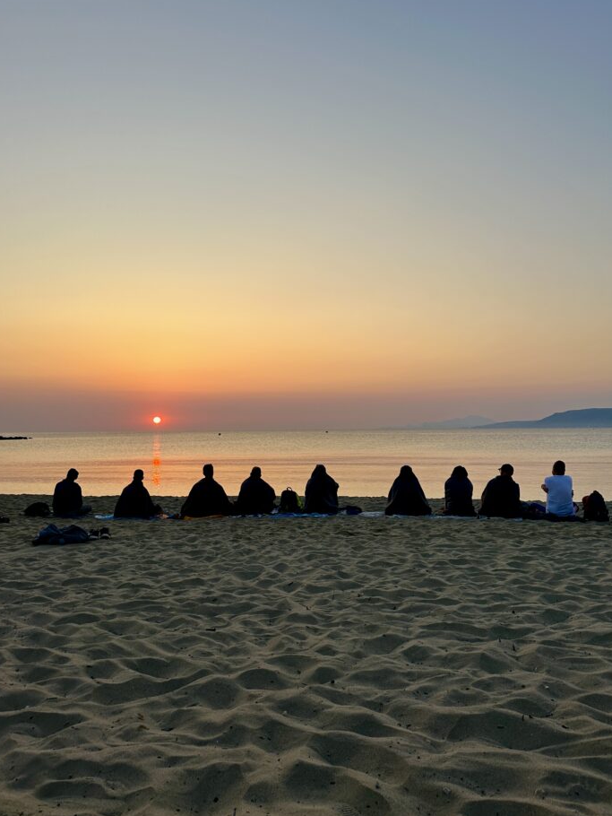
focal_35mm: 27
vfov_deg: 65.3
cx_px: 322
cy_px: 396
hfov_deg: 51.4
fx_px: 636
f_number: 1.78
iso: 80
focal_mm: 6.86
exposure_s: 1/927
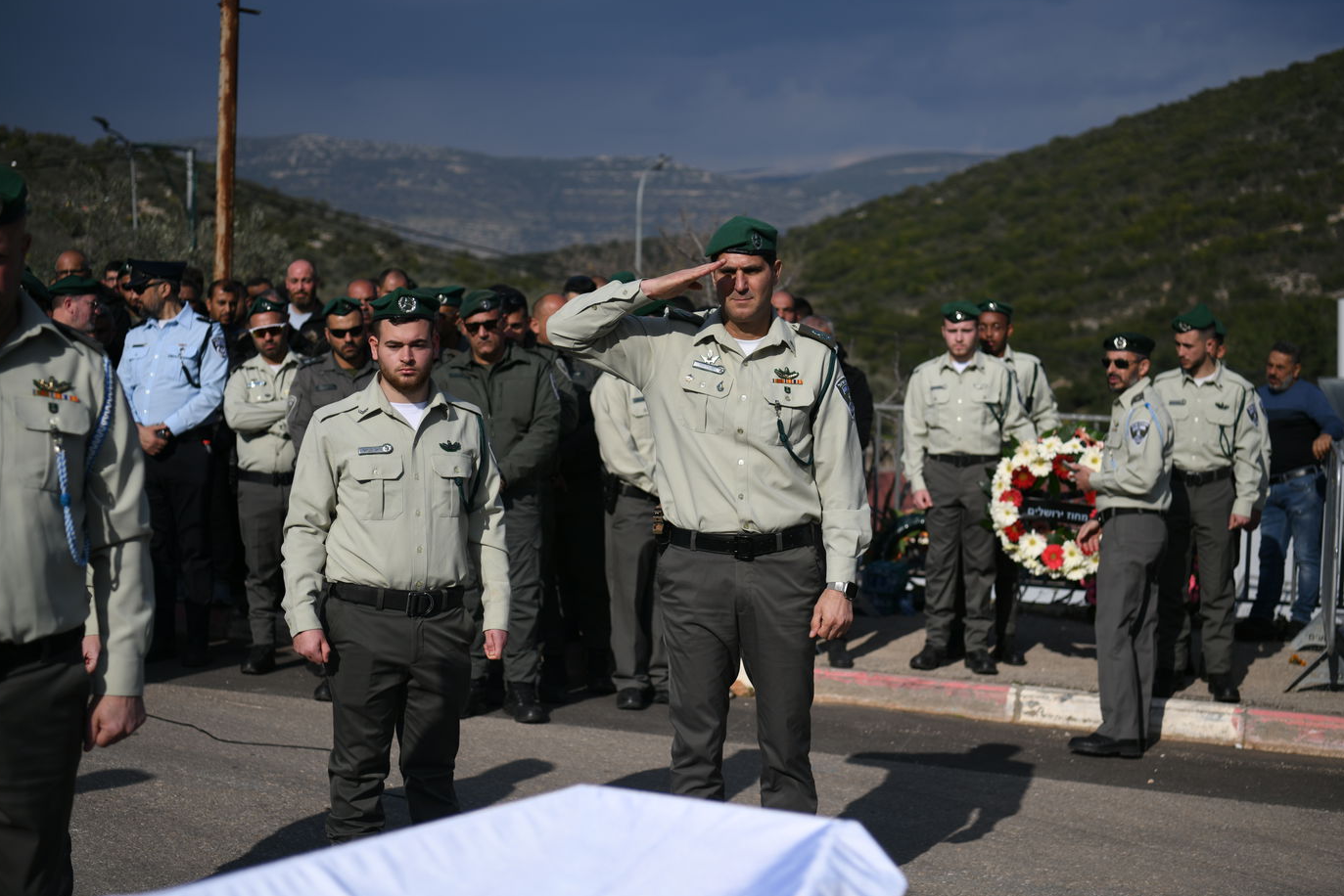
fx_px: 1979
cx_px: 671
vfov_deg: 25.5
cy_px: 444
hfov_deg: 37.5
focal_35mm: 53
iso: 125
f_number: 3.2
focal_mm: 52
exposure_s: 1/5000
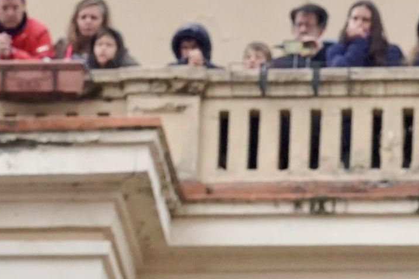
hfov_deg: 7.2
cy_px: 318
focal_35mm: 284
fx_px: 3306
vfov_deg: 4.8
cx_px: 556
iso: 3200
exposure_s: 1/250
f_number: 11
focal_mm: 102
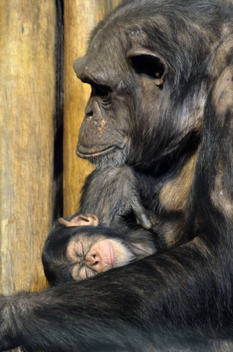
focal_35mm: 450
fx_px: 4387
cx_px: 116
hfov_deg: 3.0
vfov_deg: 4.6
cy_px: 176
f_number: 5.6
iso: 3200
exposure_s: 1/20
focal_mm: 300
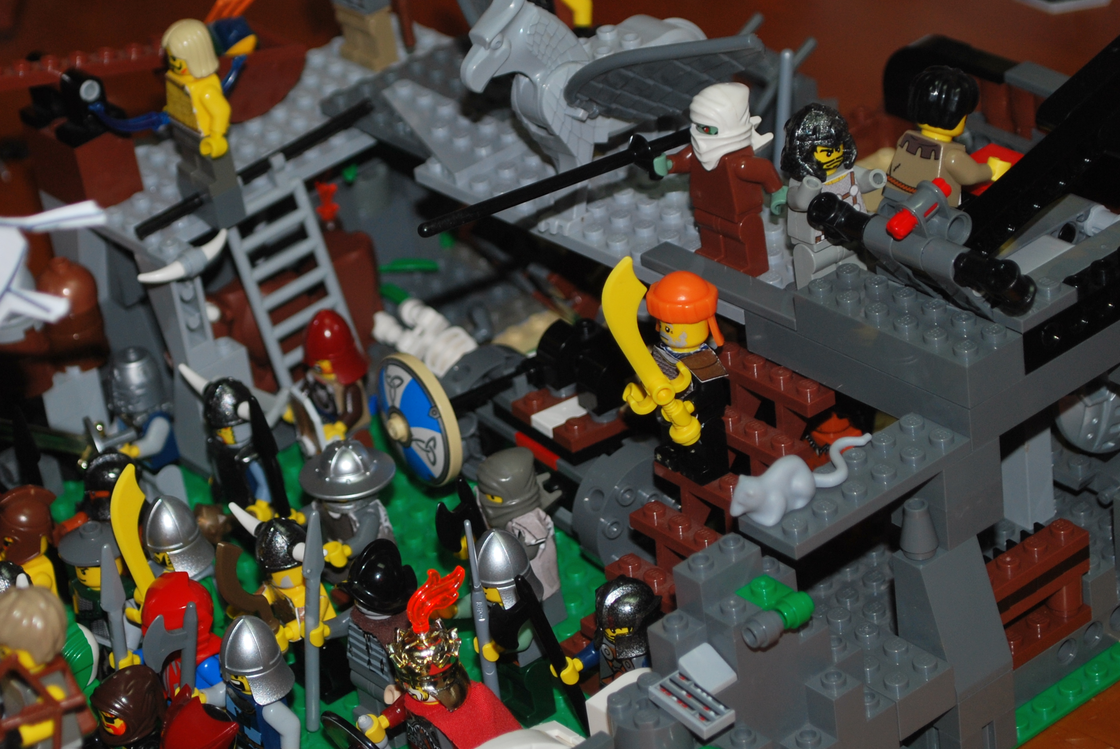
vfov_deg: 13.1
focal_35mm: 105
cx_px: 355
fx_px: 3271
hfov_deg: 19.4
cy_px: 241
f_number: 5.3
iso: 200
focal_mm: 46
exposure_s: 1/60
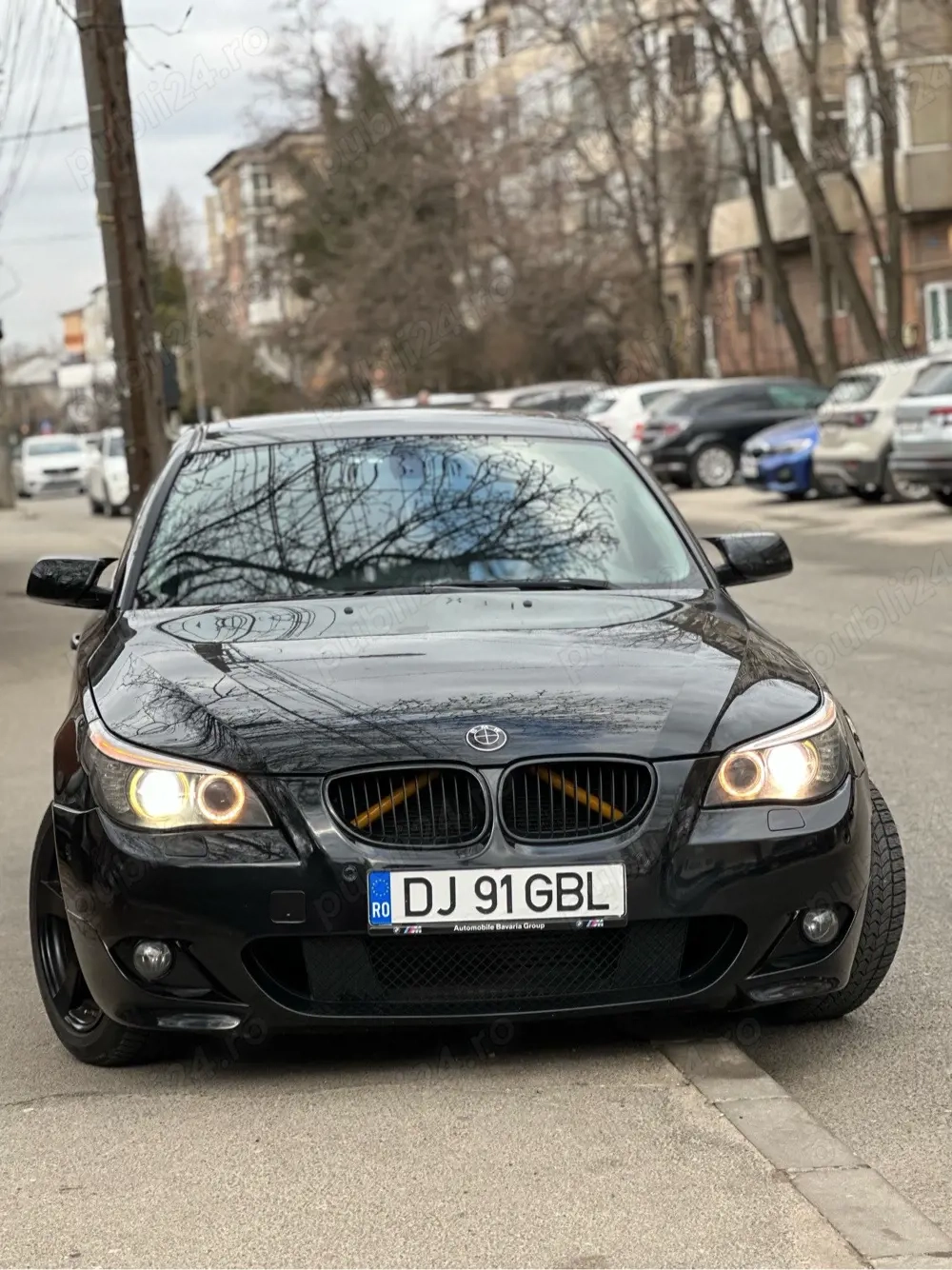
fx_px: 2824
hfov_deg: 19.1
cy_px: 635
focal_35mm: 77
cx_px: 476
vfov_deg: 25.3
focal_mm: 9
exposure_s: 1/121
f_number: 2.8
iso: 80
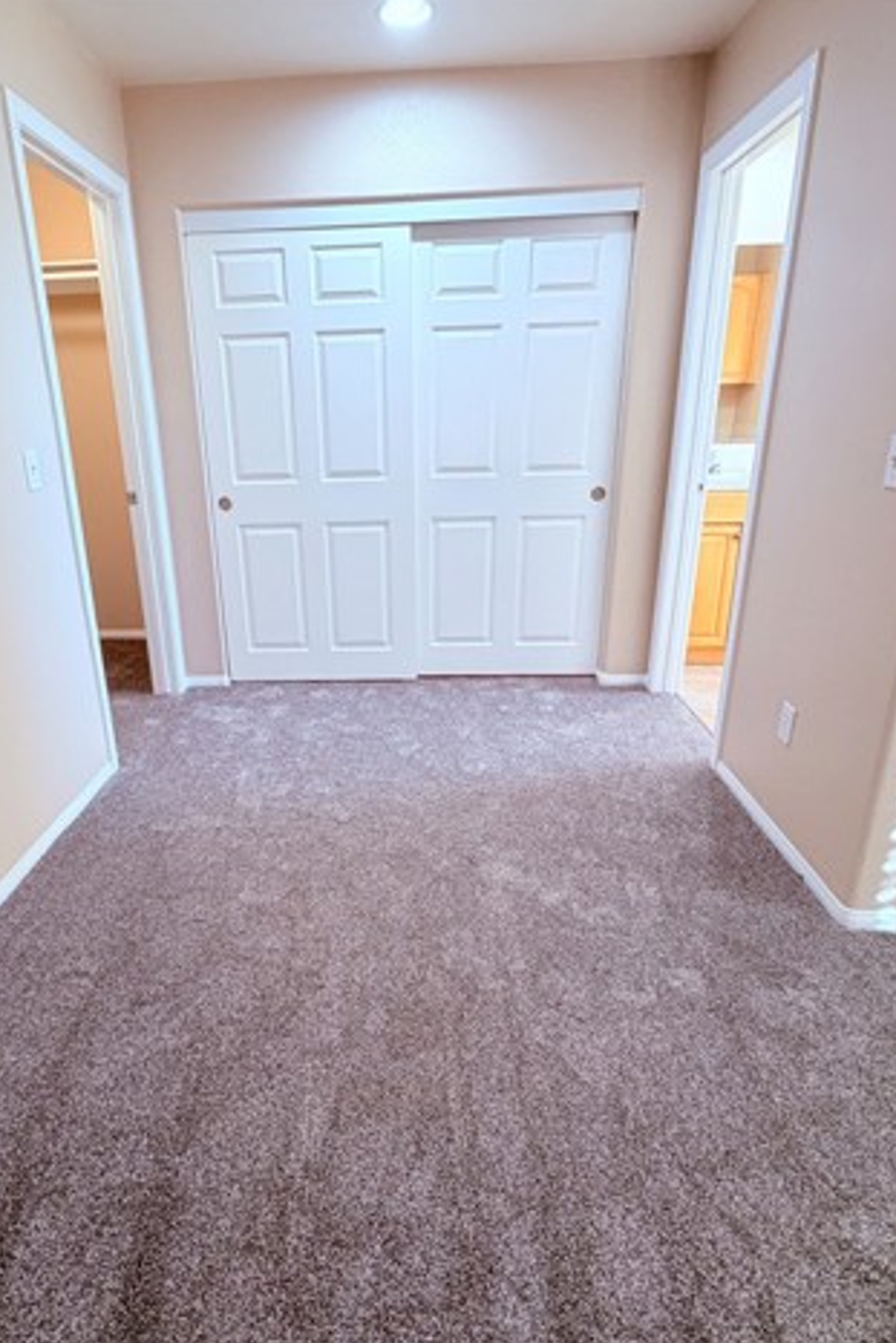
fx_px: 746
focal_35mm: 20
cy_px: 677
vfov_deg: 84.0
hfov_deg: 61.6
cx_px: 377
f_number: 2.2
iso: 250
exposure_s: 1/60
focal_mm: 2.22
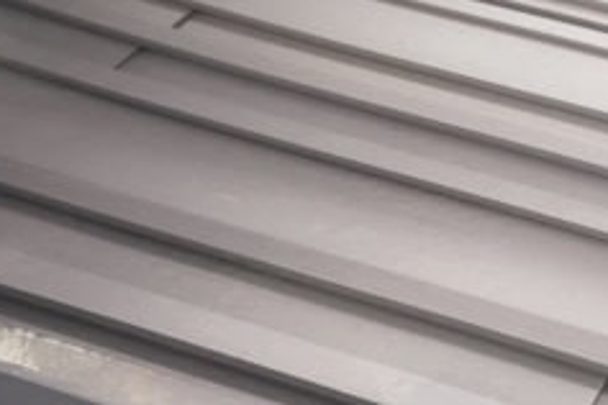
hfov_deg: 17.1
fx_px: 1976
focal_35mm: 117
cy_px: 244
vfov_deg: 11.7
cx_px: 623
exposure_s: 1/412
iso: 32
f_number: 1.6
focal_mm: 4.2
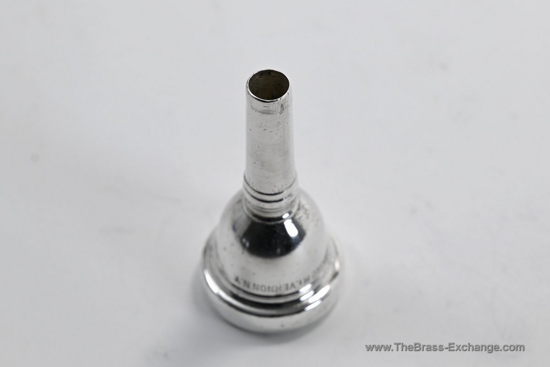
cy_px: 184
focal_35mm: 75
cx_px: 275
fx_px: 1146
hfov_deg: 27.0
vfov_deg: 18.2
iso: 100
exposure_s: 1/20
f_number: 7.1
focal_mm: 75
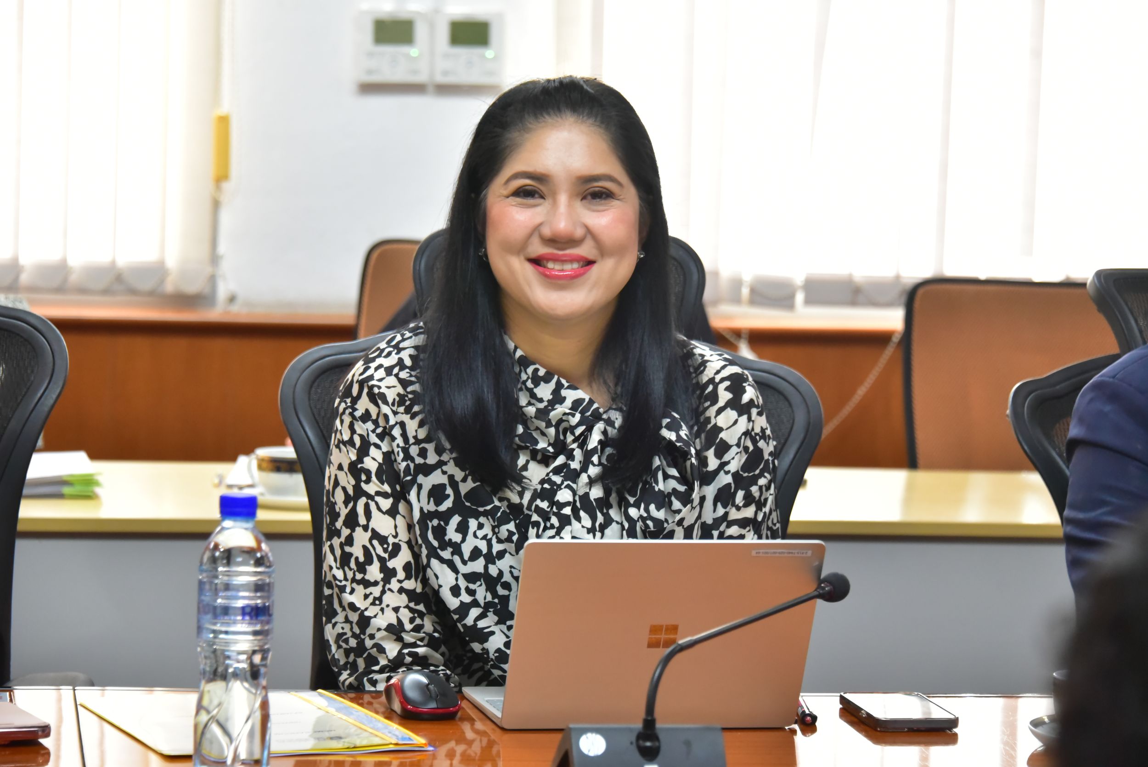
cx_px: 574
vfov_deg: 10.2
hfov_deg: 15.2
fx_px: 4307
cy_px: 384
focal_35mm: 135
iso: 6400
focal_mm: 135
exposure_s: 1/160
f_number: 6.3
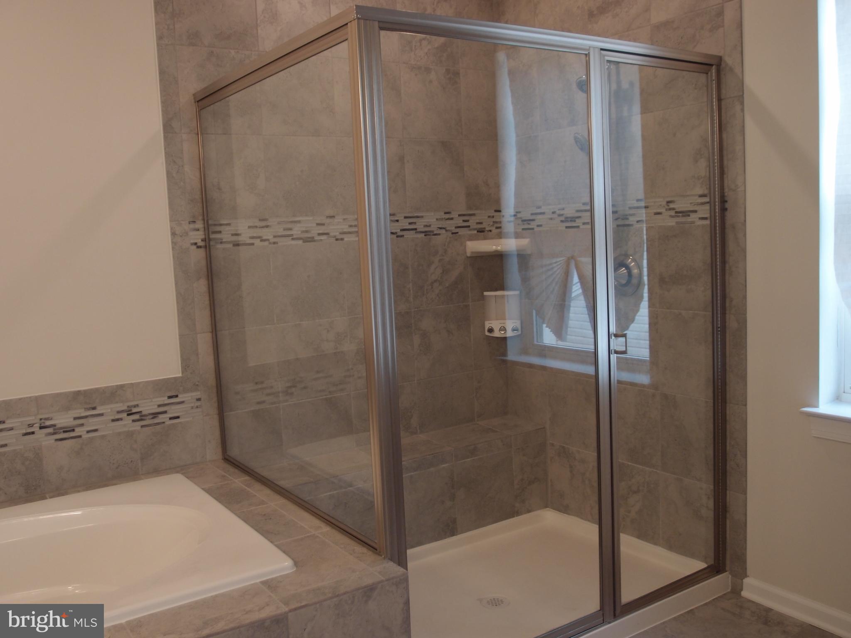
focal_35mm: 32
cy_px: 319
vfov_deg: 44.2
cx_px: 426
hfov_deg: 56.8
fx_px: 787
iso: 100
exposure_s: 1/80
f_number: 1.9
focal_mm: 6.87
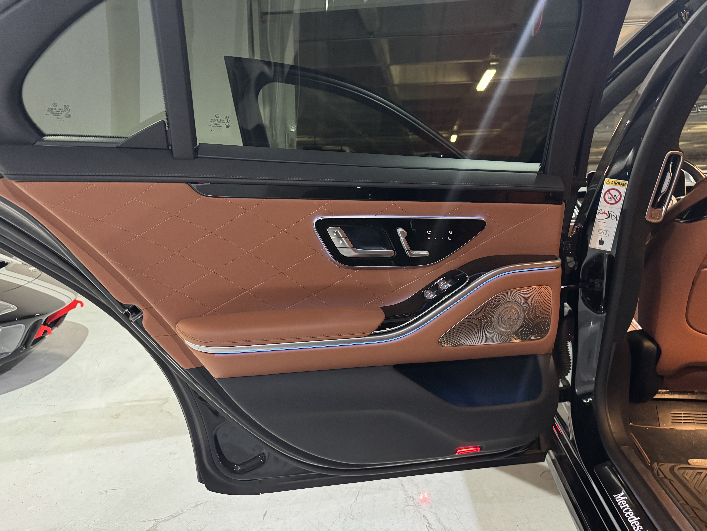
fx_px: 490
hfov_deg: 71.6
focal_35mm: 24
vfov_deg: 56.8
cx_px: 354
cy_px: 266
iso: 1000
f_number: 1.78
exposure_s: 1/33
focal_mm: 6.76
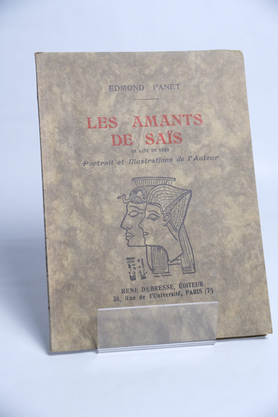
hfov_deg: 28.1
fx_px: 556
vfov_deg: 41.1
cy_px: 208
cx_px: 139
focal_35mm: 48
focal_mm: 32.1
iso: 800
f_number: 4
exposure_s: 1/100
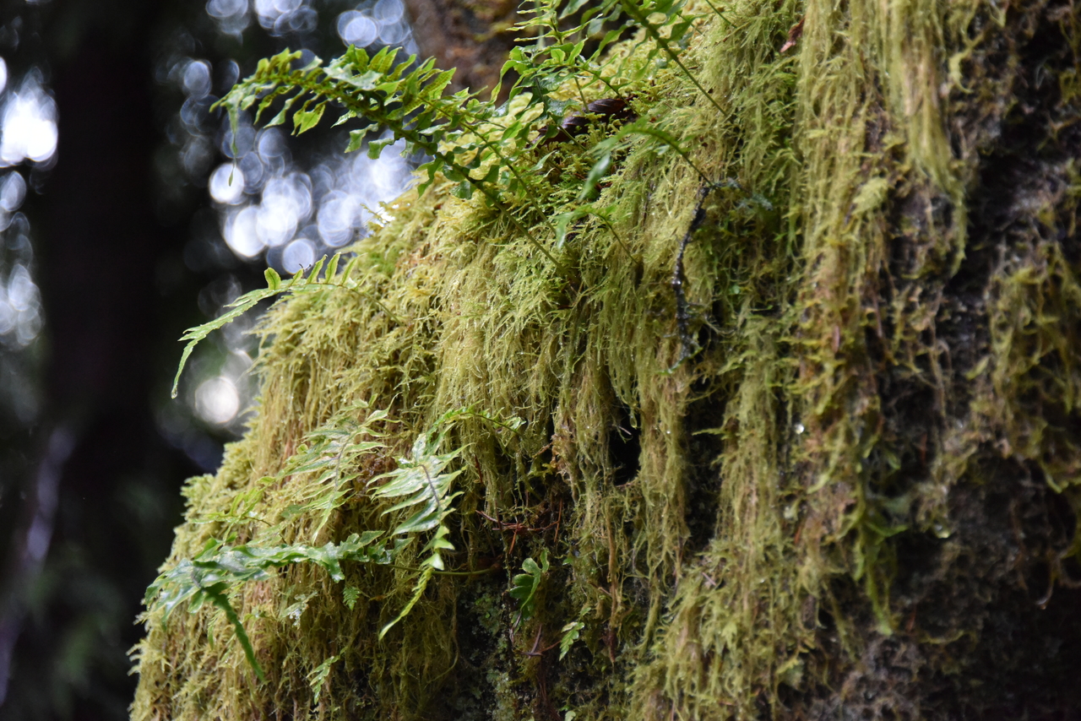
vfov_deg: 7.6
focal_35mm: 180
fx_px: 5406
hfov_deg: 11.4
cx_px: 540
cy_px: 360
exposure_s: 1/400
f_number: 5.6
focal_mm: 180
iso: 5000
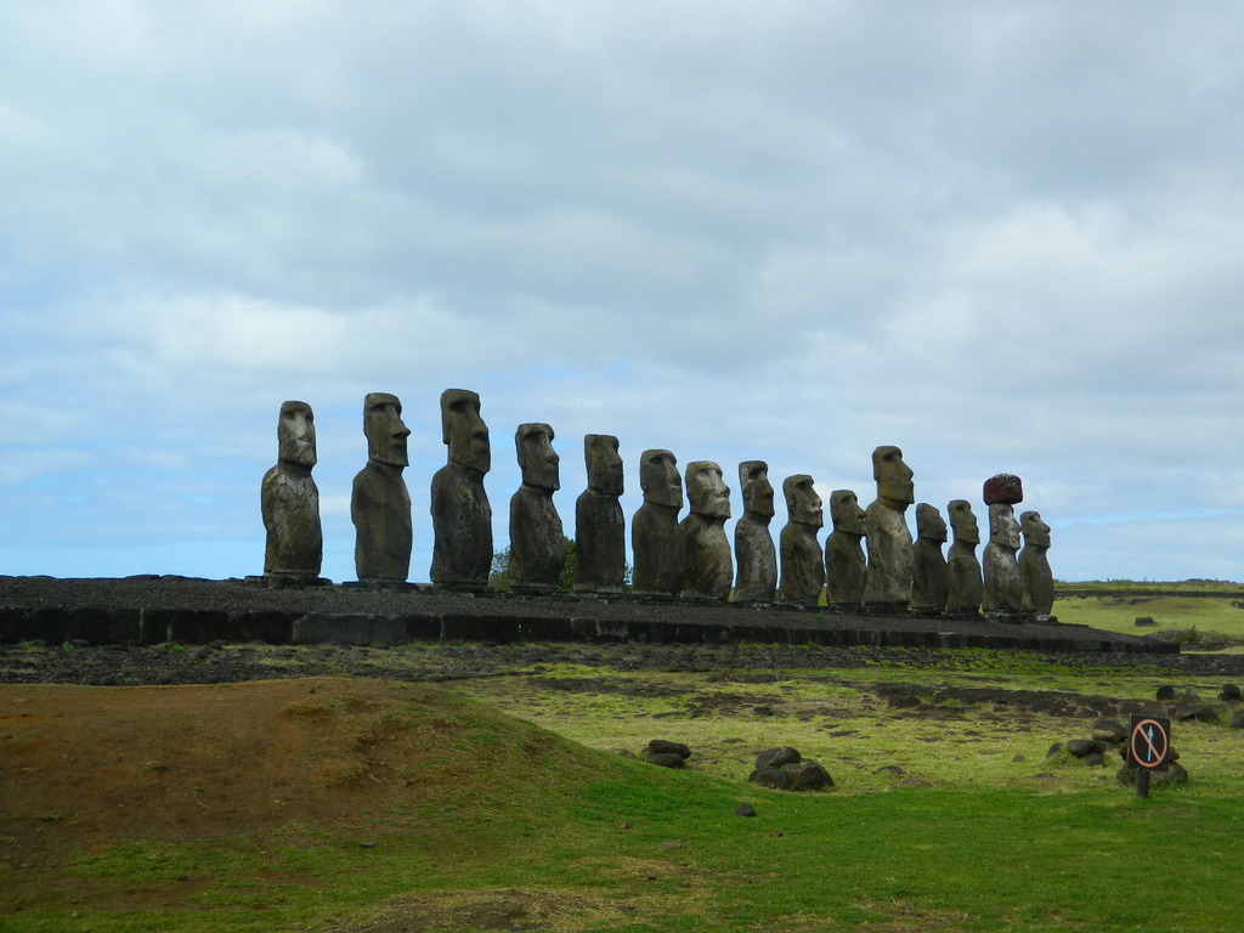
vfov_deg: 30.9
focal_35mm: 47
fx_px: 1689
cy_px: 466
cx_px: 622
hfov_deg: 40.4
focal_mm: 8.4
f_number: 3.6
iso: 80
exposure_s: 1/800
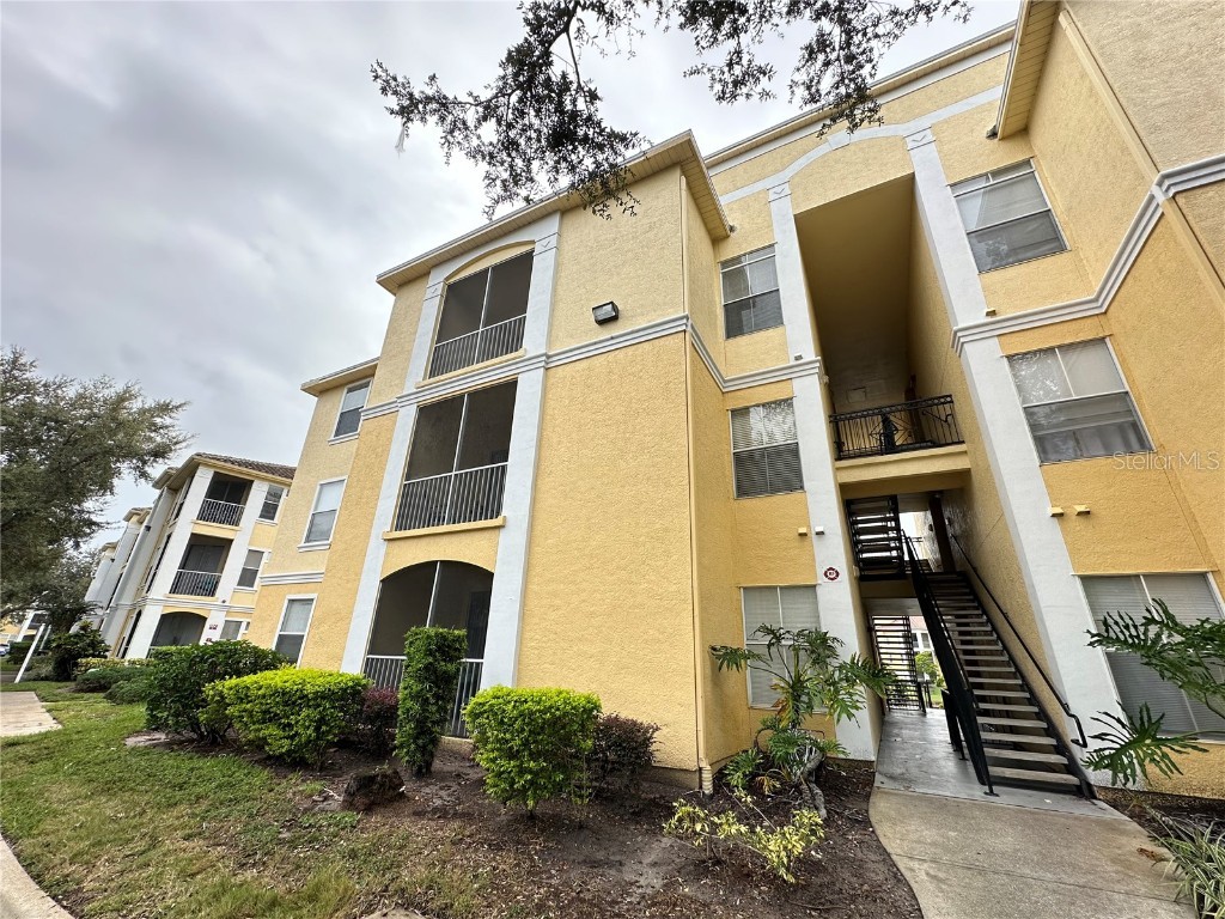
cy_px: 460
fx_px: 495
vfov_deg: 85.7
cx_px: 612
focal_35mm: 14
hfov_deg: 102.1
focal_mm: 2.22
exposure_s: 1/511
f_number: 2.2
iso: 40
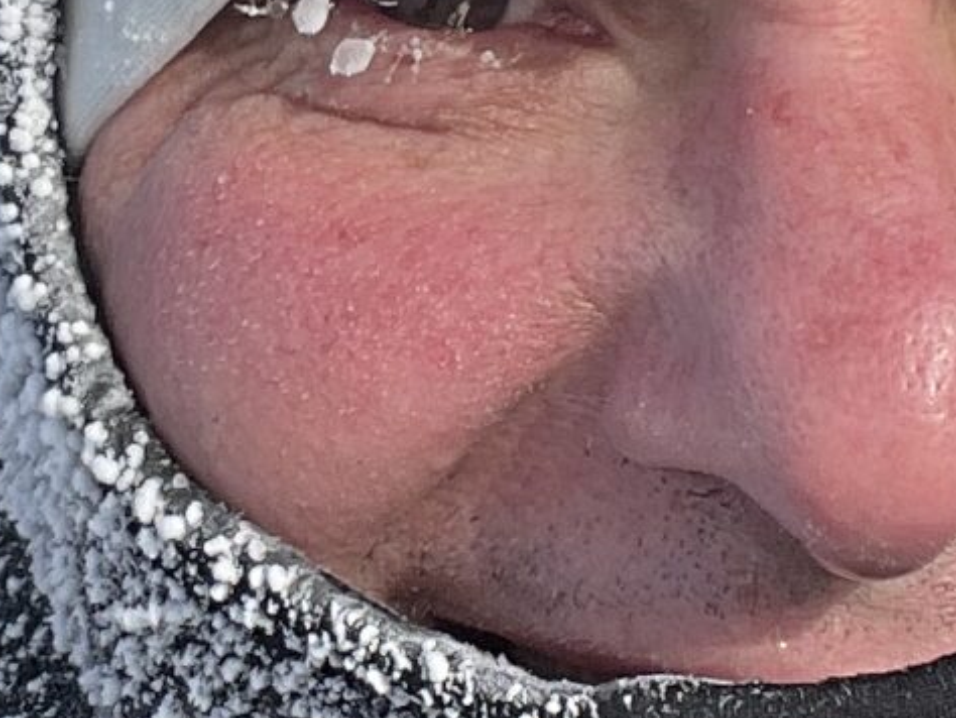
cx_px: 163
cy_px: 264
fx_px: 4476
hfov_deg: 12.1
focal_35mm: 162
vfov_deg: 9.2
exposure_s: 1/1125
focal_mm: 2.71
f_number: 2.2
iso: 25
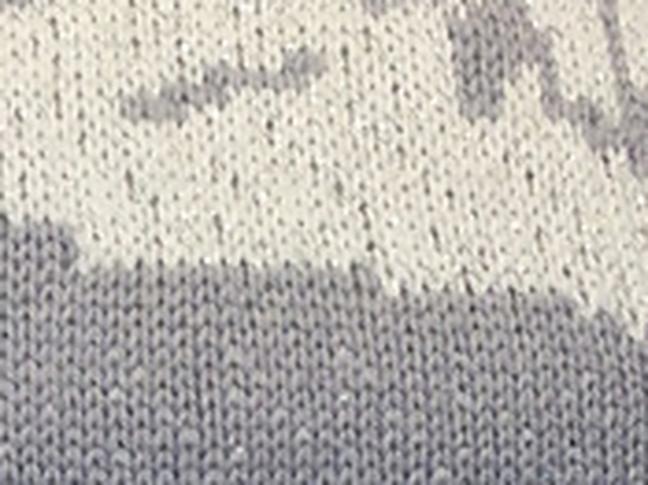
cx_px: 22
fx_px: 2189
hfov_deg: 16.5
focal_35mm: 117
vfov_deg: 12.6
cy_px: 433
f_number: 2.4
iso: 50
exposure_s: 1/24
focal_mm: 3.3
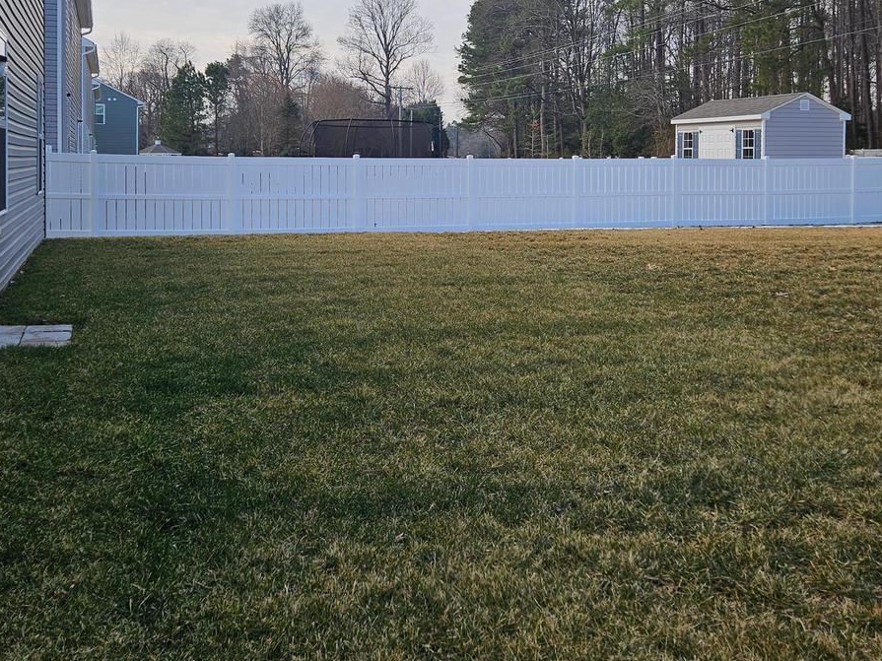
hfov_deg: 50.1
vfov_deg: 37.7
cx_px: 430
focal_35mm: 37
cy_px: 167
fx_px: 943
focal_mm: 5.4
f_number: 1.8
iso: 25
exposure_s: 1/763
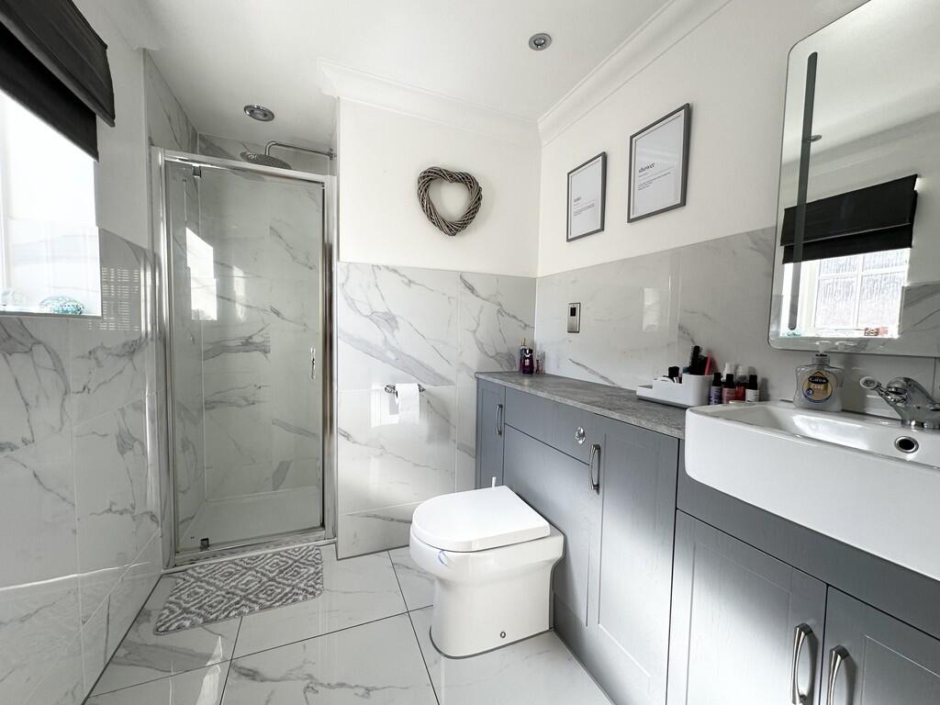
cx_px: 470
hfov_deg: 102.1
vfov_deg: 85.7
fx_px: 380
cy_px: 352
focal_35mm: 14
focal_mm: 2.22
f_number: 2.2
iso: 64
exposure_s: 1/99
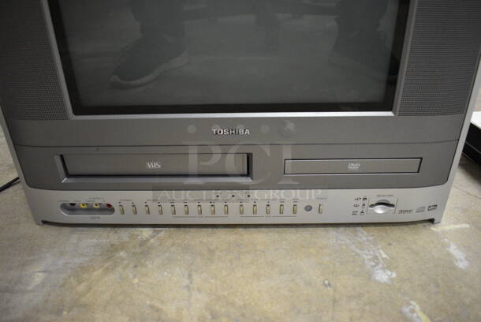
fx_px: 361
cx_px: 240
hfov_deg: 67.3
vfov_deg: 48.0
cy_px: 161
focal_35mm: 27
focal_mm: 18
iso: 3200
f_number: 3.5
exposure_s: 1/125
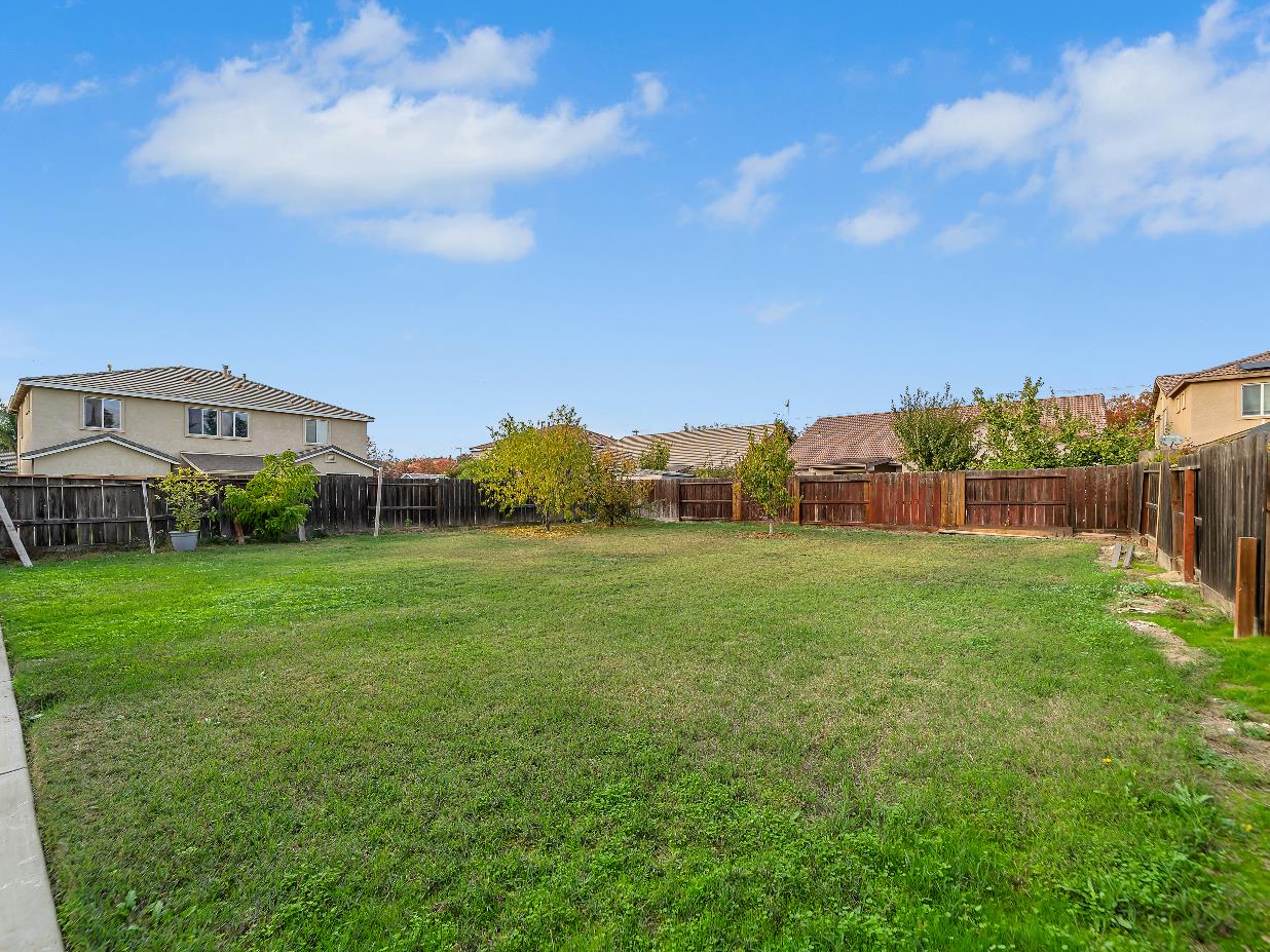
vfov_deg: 85.6
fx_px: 514
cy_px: 502
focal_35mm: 14
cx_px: 647
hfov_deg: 102.1
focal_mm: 12
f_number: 5.6
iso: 100
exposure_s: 1/125
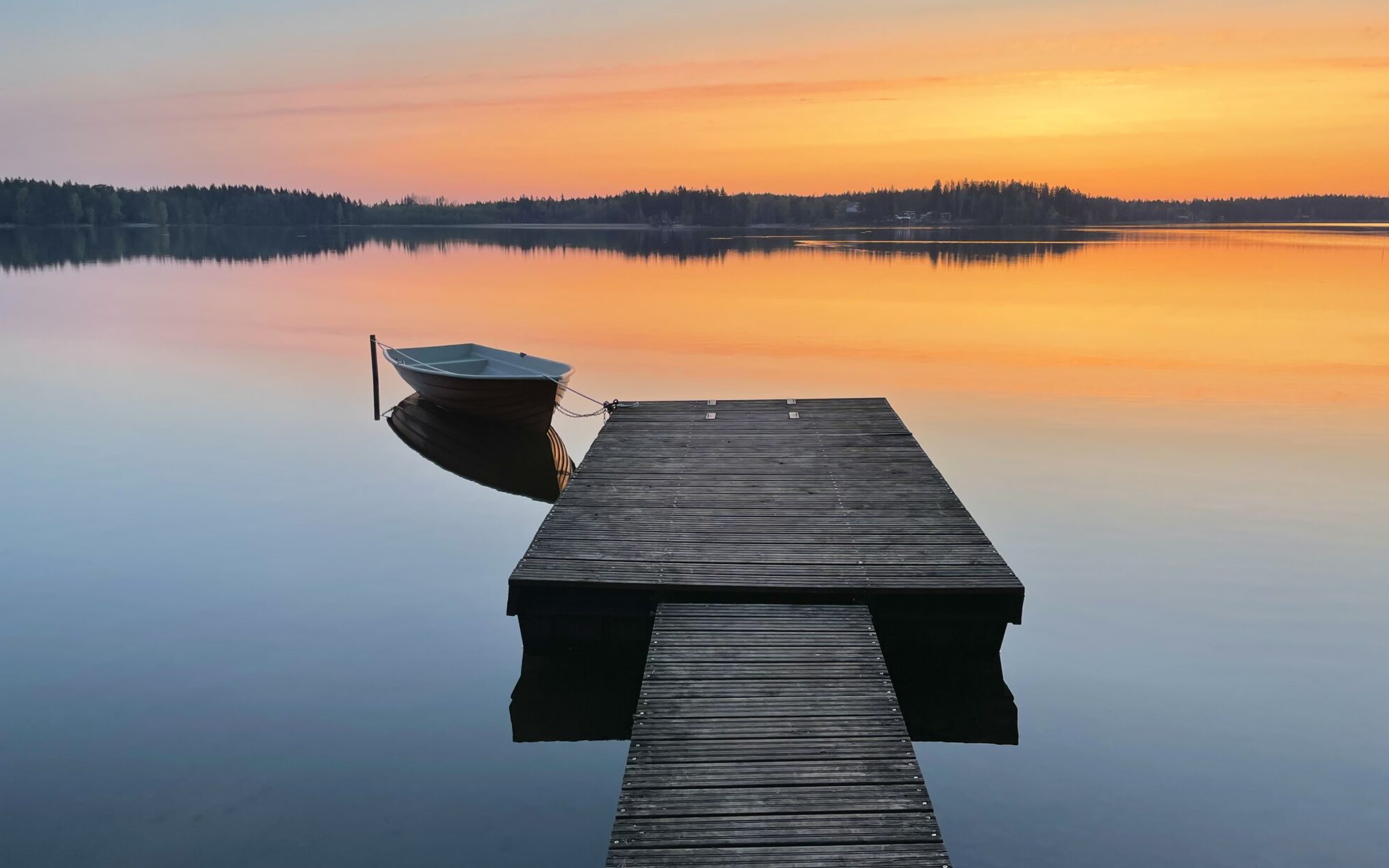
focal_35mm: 28
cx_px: 703
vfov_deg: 44.5
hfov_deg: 66.5
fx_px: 1060
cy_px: 414
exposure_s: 1/121
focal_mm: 4.2
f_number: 1.6
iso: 32
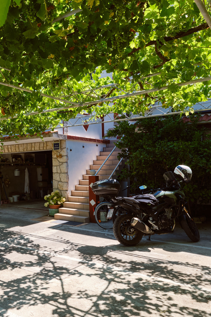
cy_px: 164
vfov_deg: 58.7
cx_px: -2
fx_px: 281
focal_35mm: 32
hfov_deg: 36.7
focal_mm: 13.2
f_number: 9
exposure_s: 1/140
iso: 200
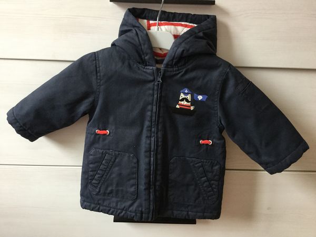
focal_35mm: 31
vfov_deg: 45.4
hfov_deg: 58.4
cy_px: 118
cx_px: 158
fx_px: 283
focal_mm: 3.3
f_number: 2.4
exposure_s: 1/33
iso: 125
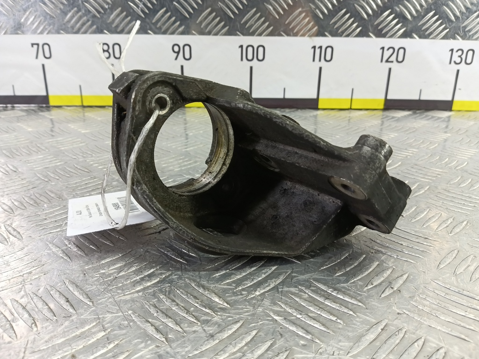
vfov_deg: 58.9
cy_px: 180
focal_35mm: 23
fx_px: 318
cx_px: 240
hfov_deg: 73.9
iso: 193
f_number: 1.6
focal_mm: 4.11
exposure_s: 1/50
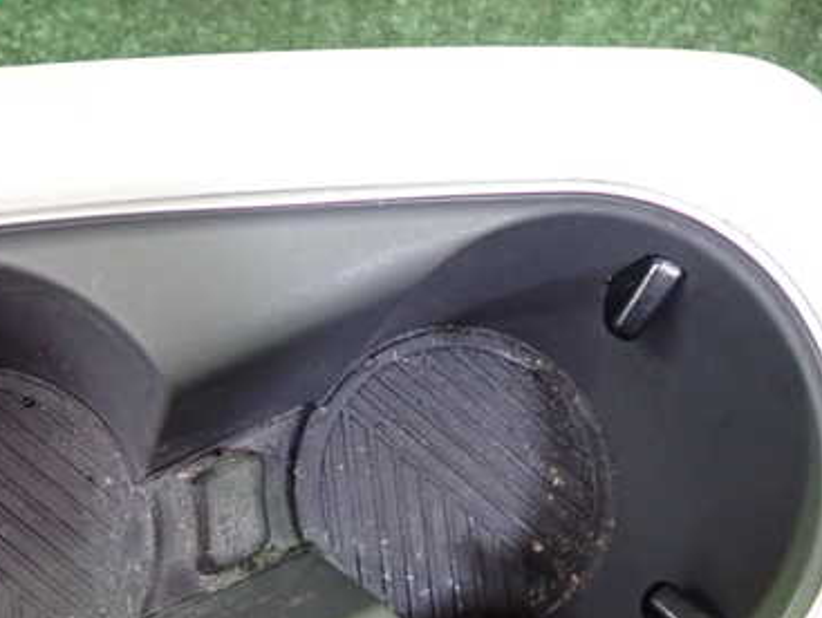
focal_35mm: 49
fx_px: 1165
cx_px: 244
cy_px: 466
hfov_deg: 38.2
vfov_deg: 29.3
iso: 800
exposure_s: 1/30
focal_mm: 5.4
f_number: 2.3
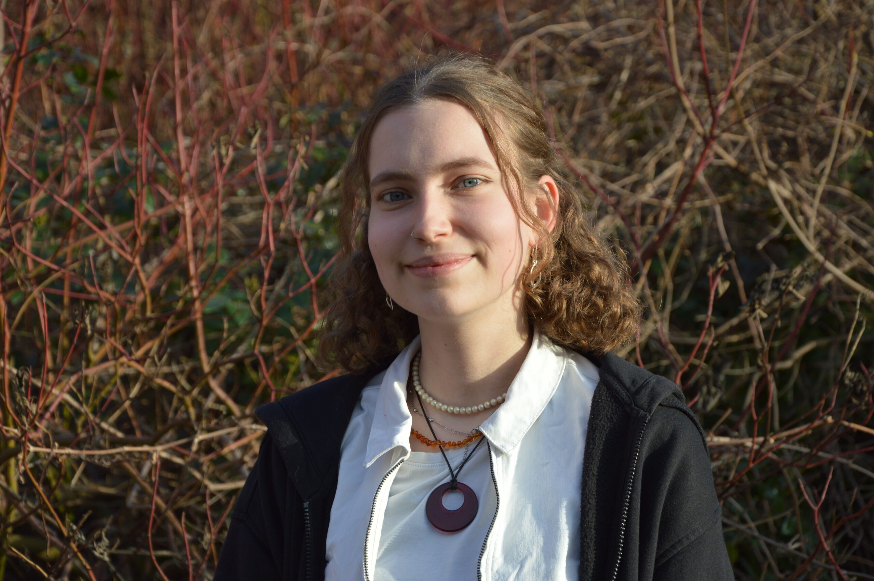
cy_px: 290
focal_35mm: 112
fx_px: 2729
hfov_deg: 18.2
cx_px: 437
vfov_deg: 12.2
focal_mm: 75
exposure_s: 1/500
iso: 280
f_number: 5.6
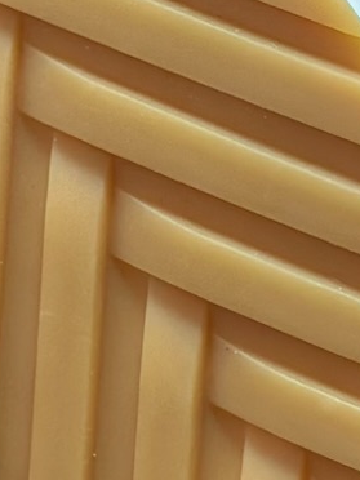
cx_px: 6
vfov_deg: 7.4
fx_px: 3661
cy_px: -191
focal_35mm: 264
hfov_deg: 5.6
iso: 80
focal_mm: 6.86
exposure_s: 1/740
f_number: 1.78
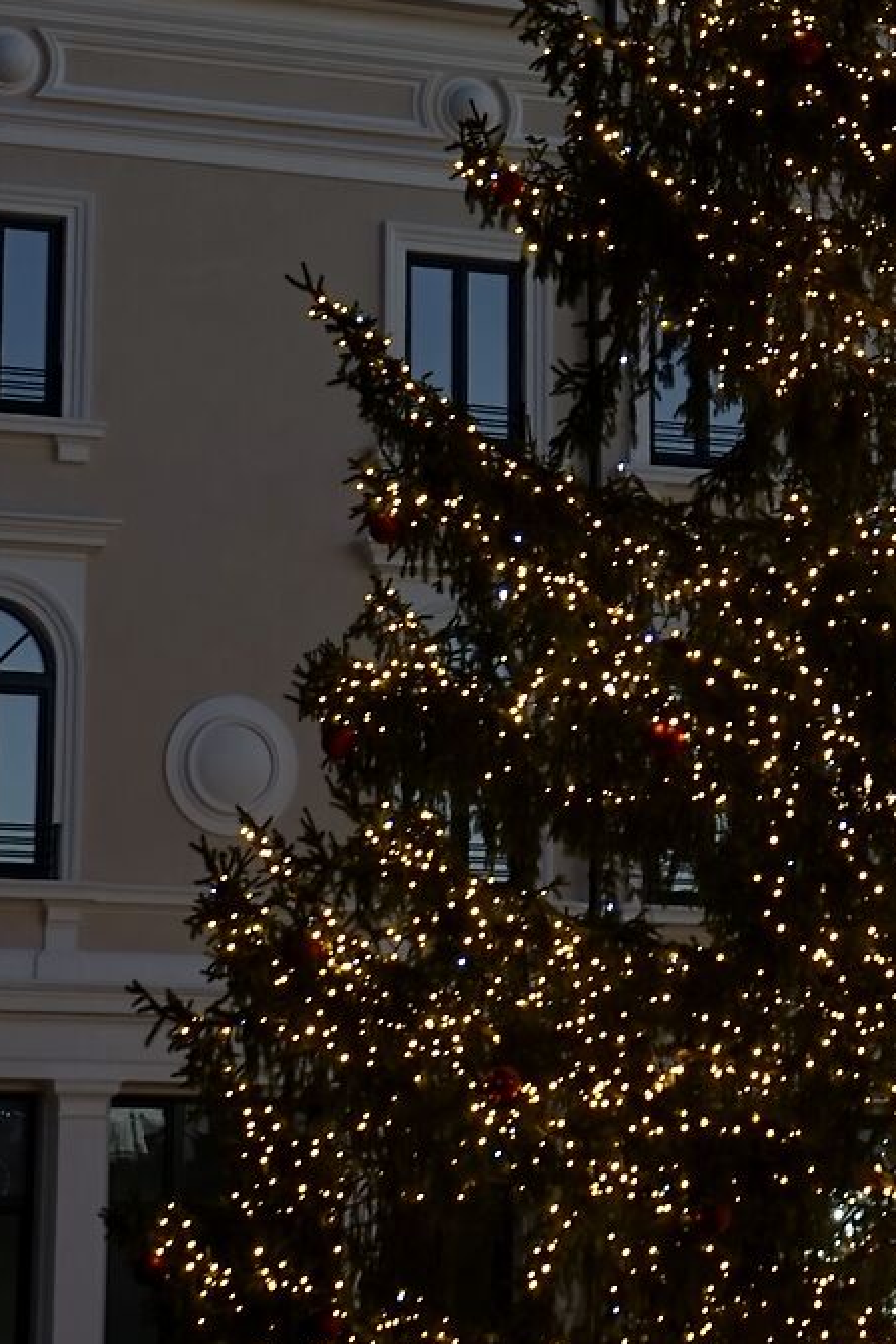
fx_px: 6418
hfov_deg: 7.9
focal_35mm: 172
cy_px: -80
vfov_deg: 11.8
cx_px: 1100
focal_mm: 48
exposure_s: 1/60
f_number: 4
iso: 500
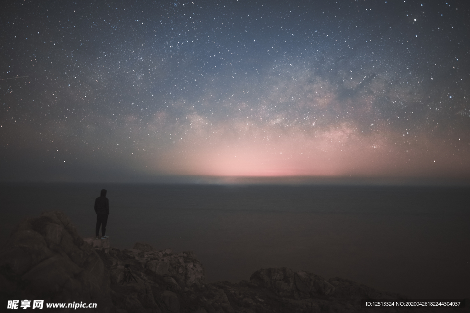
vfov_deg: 53.1
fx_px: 313
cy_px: 156
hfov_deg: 73.7
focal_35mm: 24
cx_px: 235
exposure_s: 20
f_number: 1.4
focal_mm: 24
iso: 2000
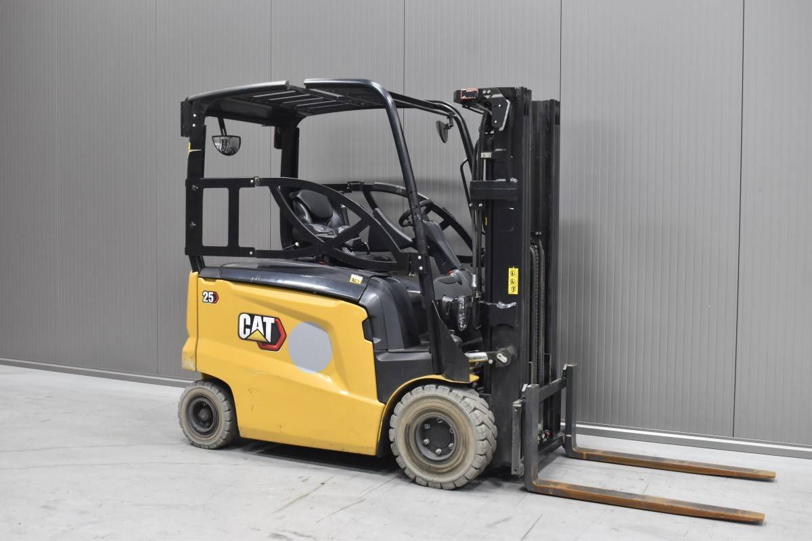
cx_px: 406
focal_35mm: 39
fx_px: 880
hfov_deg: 49.6
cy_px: 270
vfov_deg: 34.2
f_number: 5.6
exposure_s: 1/25
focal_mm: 26
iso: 1250
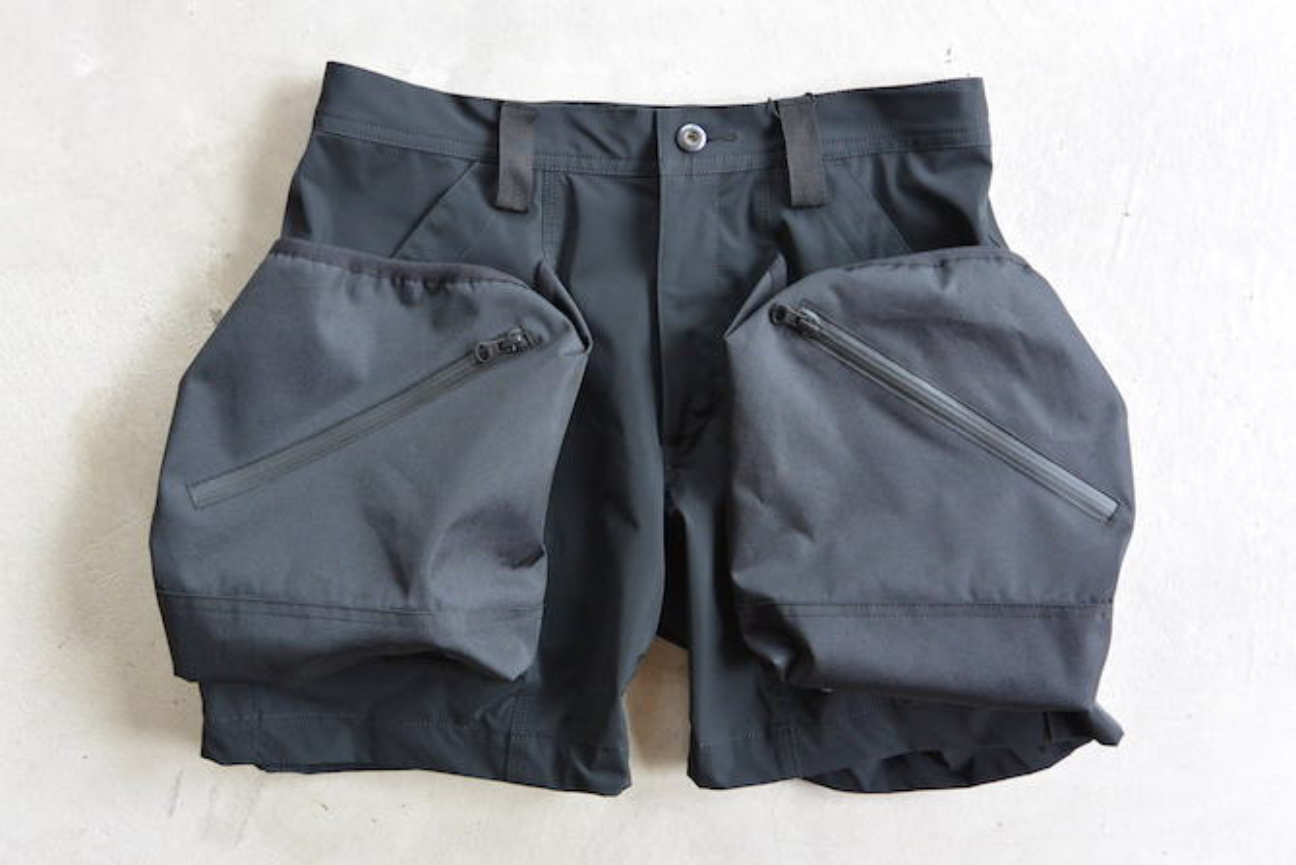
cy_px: 432
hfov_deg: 48.4
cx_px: 648
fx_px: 1440
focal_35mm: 40
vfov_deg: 33.4
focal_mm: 15
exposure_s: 1/125
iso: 400
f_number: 4.2
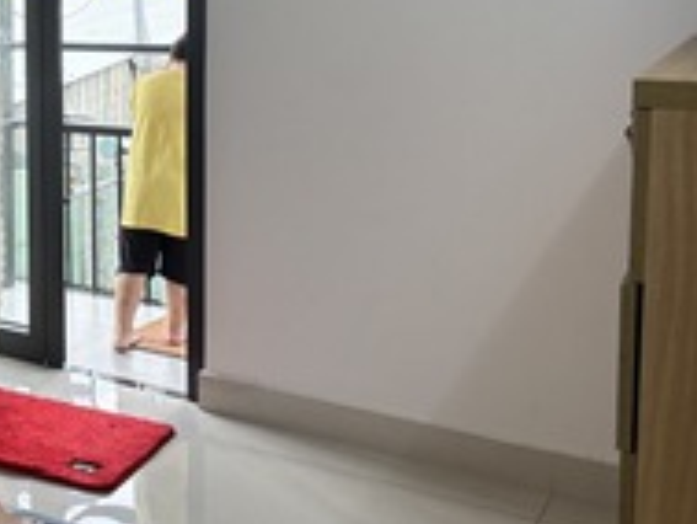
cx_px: 48
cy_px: 92
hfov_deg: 32.8
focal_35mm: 55
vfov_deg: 26.0
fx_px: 1108
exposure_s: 1/164
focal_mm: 5.96
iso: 64
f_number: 1.6
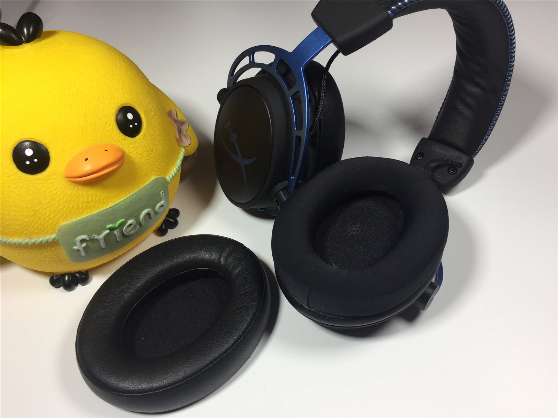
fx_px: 467
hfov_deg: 61.7
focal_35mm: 29
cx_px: 279
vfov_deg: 48.2
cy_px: 209
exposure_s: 1/101
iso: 32
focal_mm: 4.15
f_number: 2.2
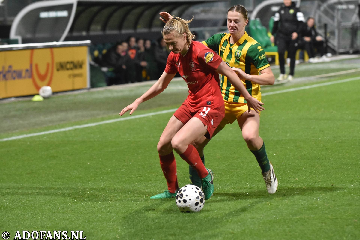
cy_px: 120
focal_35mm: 188
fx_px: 1875
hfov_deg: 11.0
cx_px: 180
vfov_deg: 7.3
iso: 2000
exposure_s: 1/400
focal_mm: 125
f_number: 2.8
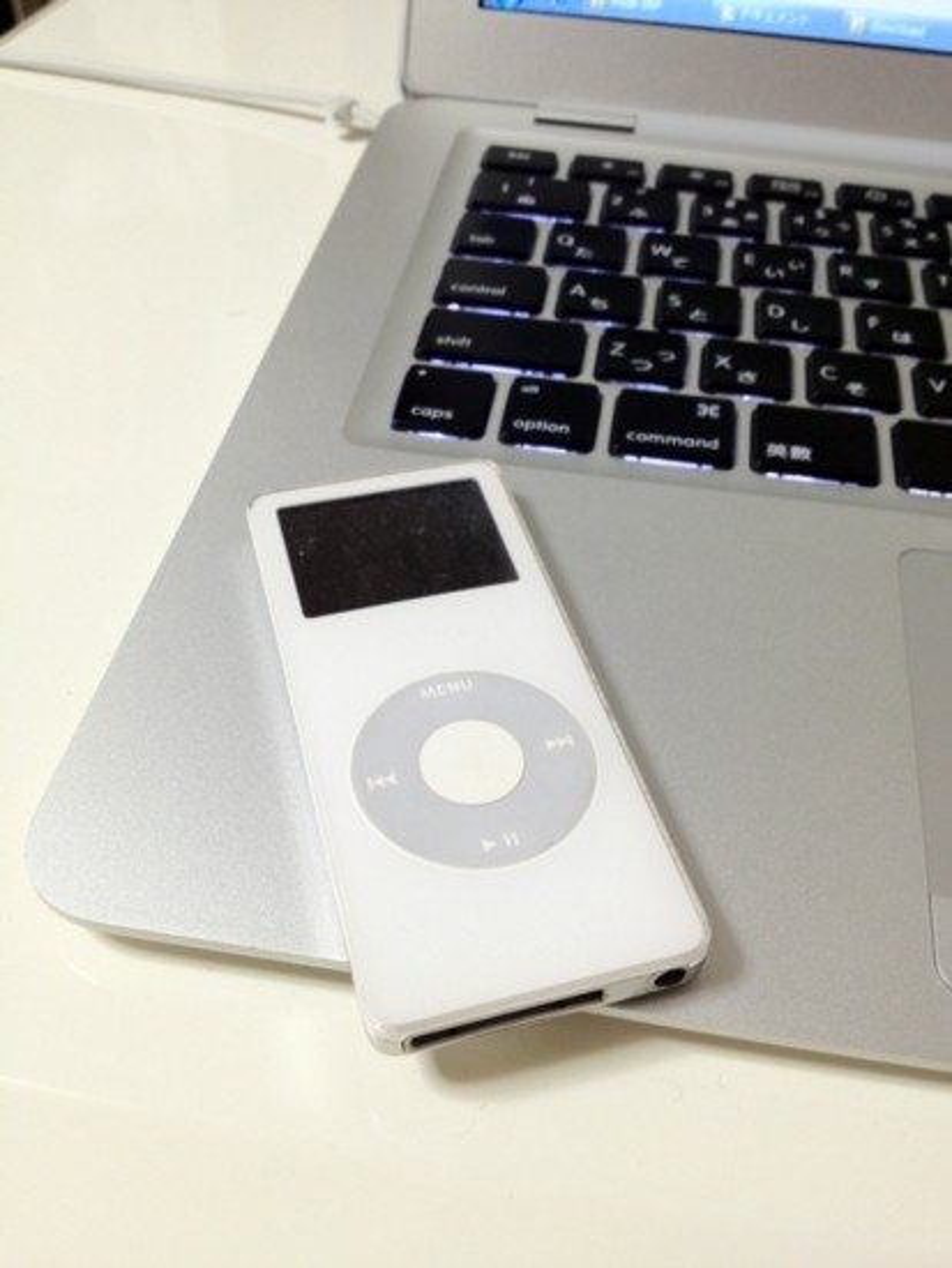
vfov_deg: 52.6
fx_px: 1282
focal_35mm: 35
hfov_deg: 40.7
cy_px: 634
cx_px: 476
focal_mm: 4.28
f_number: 2.4
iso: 80
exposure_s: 1/20
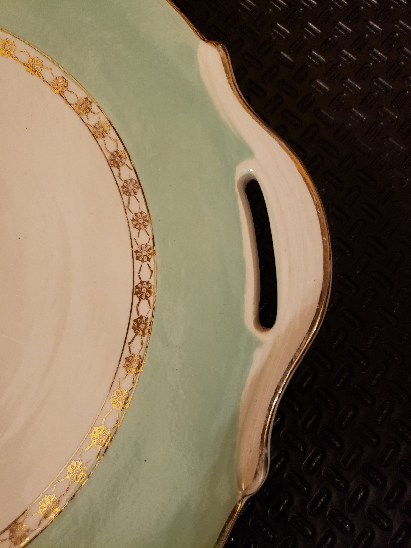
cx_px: 206
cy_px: 274
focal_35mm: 26
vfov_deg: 67.3
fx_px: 412
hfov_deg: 53.1
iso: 250
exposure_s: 1/17
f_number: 1.5
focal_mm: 4.3
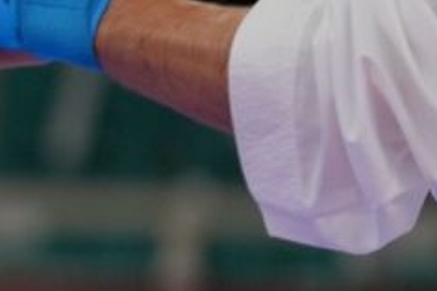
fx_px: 17006
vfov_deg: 1.0
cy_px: 133
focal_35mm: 1402
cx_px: -1035
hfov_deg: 1.5
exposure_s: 1/1000
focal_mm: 184
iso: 500
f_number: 2.8
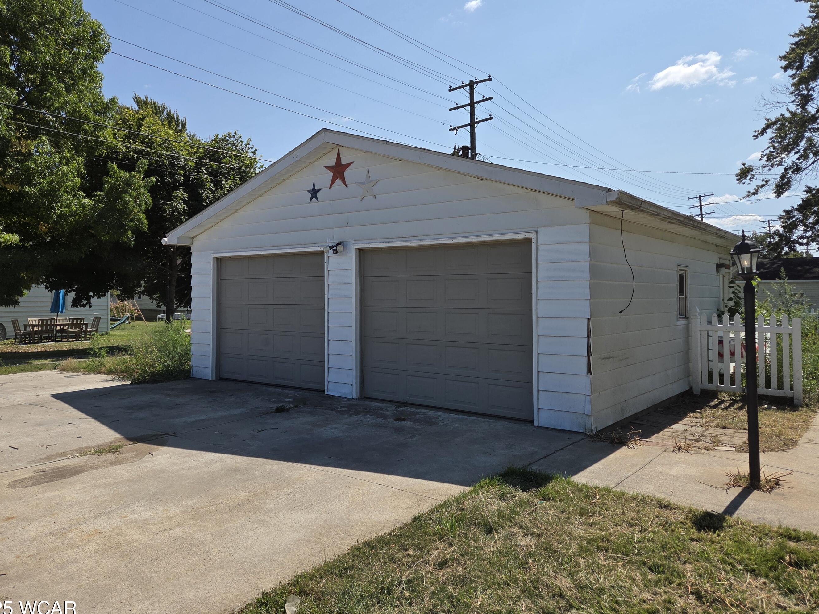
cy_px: 293
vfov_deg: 53.0
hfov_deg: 67.3
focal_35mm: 26
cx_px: 417
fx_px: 615
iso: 80
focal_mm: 5.4
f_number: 1.8
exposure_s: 1/6412
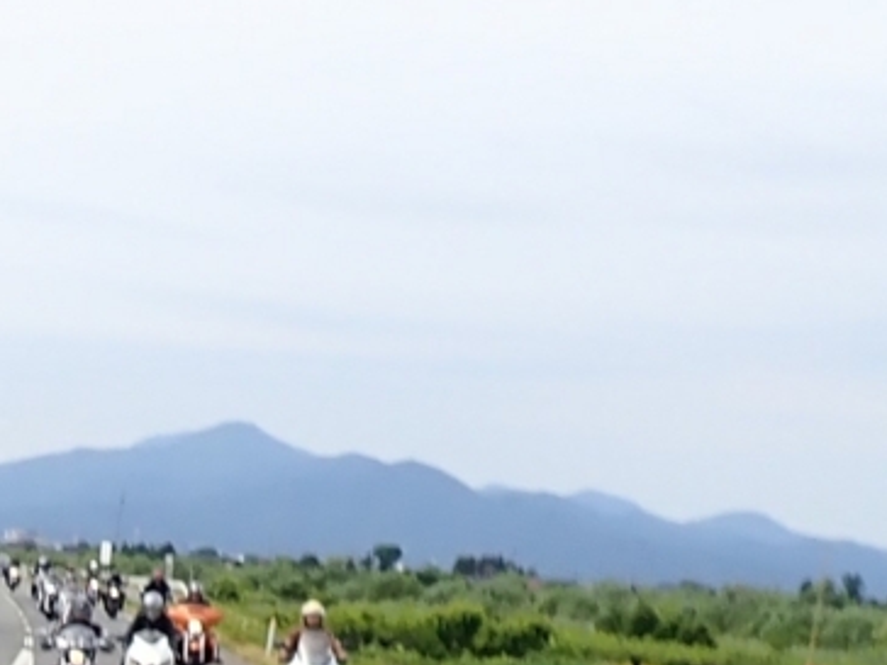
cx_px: -54
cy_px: 477
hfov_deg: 31.5
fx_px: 1409
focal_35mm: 55
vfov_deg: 26.3
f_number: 8
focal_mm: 4.5
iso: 100
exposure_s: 1/160
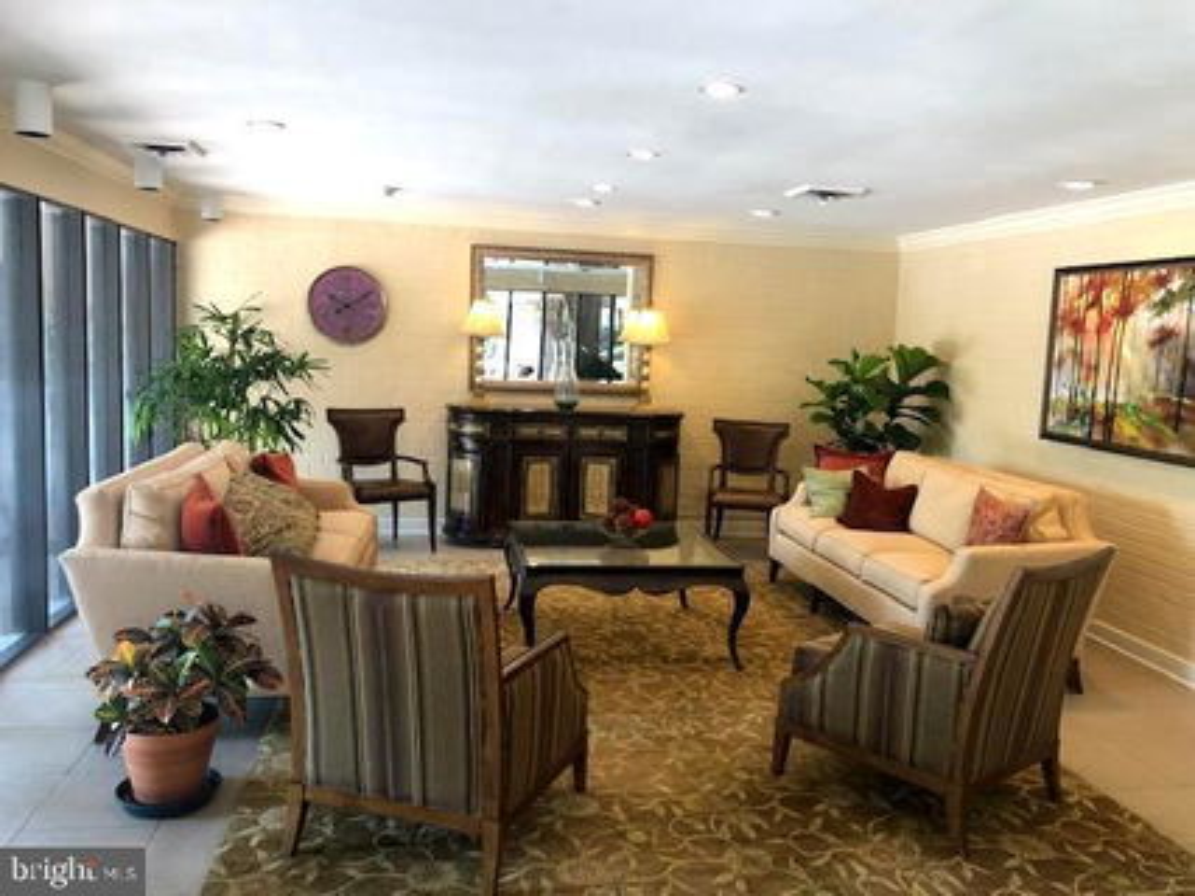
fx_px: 966
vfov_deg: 49.7
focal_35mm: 28
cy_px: 448
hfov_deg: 63.5
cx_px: 598
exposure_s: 1/30
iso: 32
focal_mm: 4
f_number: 1.8
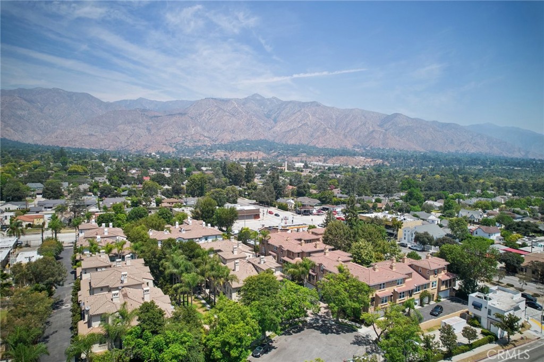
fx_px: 332
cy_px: 181
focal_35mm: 22
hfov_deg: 78.6
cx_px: 272
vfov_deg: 57.2
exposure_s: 1/1600
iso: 100
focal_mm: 8.38
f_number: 2.8
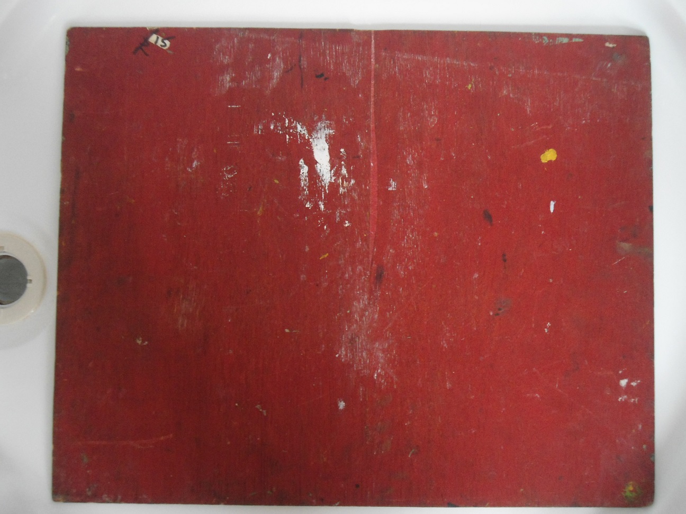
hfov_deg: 50.1
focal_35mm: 37
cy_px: 257
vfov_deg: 38.7
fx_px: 733
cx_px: 343
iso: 400
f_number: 3.2
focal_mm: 6.7
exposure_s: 1/15
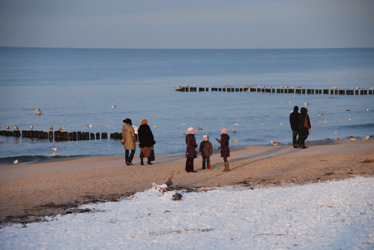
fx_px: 1949
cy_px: 125
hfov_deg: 11.0
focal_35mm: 188
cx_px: 187
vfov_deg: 7.3
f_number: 6
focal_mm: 125
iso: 200
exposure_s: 1/250
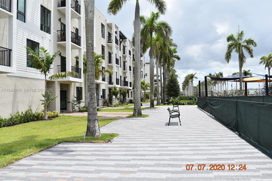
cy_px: 90
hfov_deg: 57.2
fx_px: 249
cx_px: 136
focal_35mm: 33
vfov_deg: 40.0
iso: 100
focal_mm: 22
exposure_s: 1/320
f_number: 8
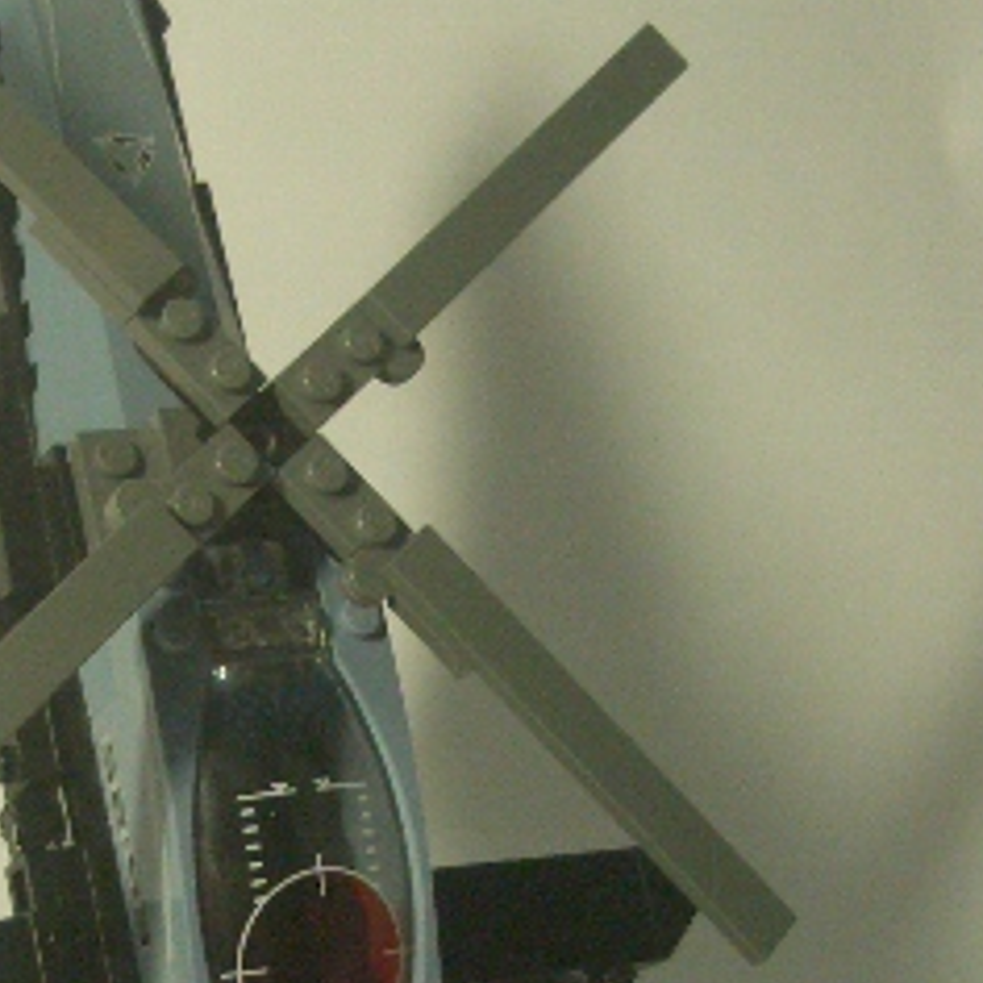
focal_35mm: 84
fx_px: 2699
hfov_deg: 20.4
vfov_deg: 20.4
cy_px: 771
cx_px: 212
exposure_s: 1/80
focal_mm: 5.8
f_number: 2.6
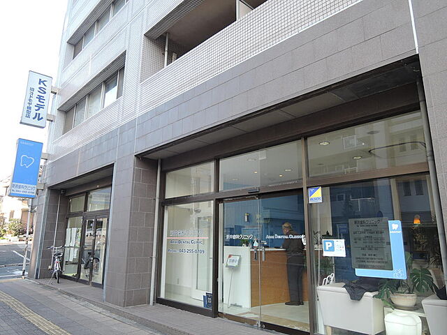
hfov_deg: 71.6
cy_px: 168
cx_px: 224
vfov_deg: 56.8
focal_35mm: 24
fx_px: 310
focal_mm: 5.1
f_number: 2.8
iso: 80
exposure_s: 1/80
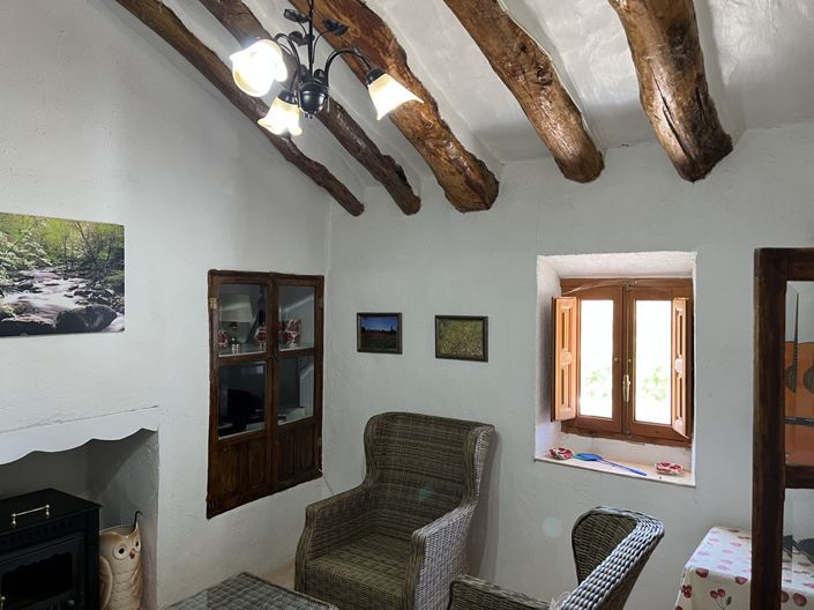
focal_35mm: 26
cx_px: 407
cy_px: 305
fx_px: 611
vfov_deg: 53.0
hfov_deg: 67.3
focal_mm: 5.1
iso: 100
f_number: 1.6
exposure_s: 1/50
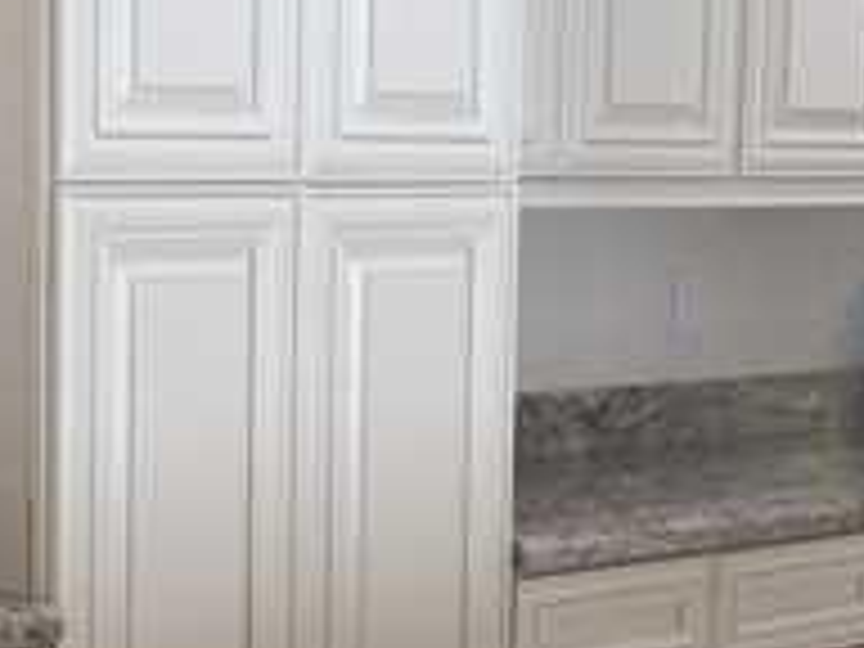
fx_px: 3020
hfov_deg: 16.3
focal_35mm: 121
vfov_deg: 12.2
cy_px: 482
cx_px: 306
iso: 32
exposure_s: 1/40
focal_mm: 4.15
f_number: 2.2
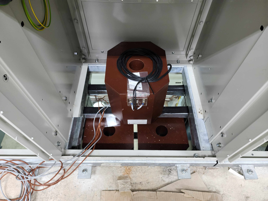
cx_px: 134
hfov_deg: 73.9
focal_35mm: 23
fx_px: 178
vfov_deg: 58.9
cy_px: 100
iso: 640
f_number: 1.8
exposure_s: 1/33
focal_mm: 6.4
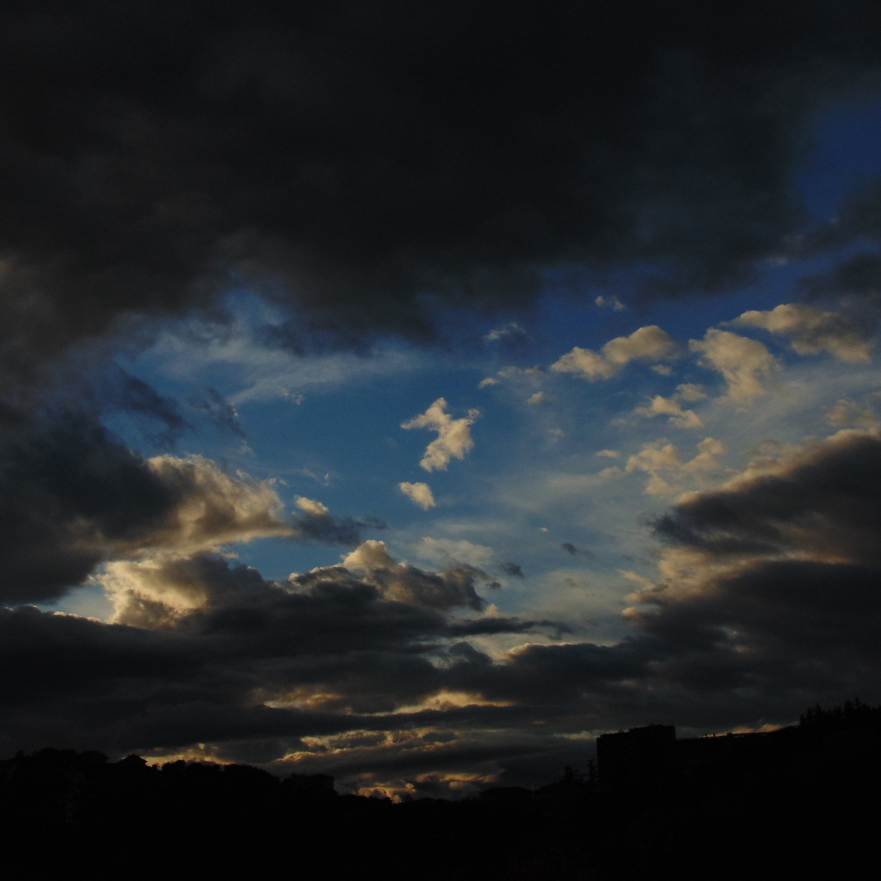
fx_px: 1814
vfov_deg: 27.3
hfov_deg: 27.3
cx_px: 405
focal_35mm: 63
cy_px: 438
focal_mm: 9.5
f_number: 3.9
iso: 80
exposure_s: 1/1500
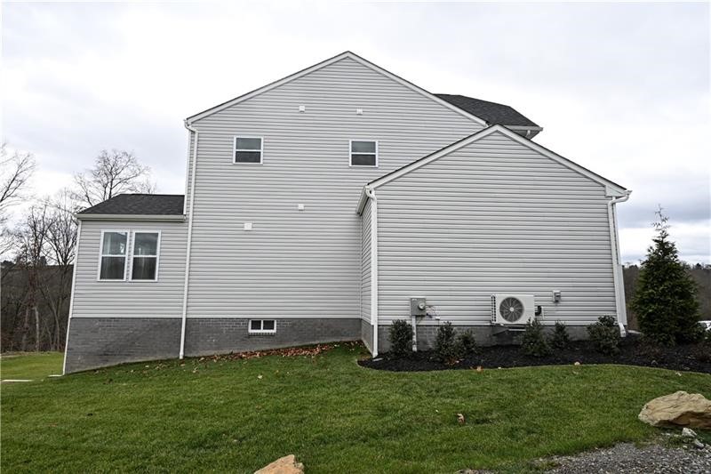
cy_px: 237
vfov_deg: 57.8
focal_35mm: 22
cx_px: 356
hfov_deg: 79.2
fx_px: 429
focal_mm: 14.5
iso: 100
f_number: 6.3
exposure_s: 1/60
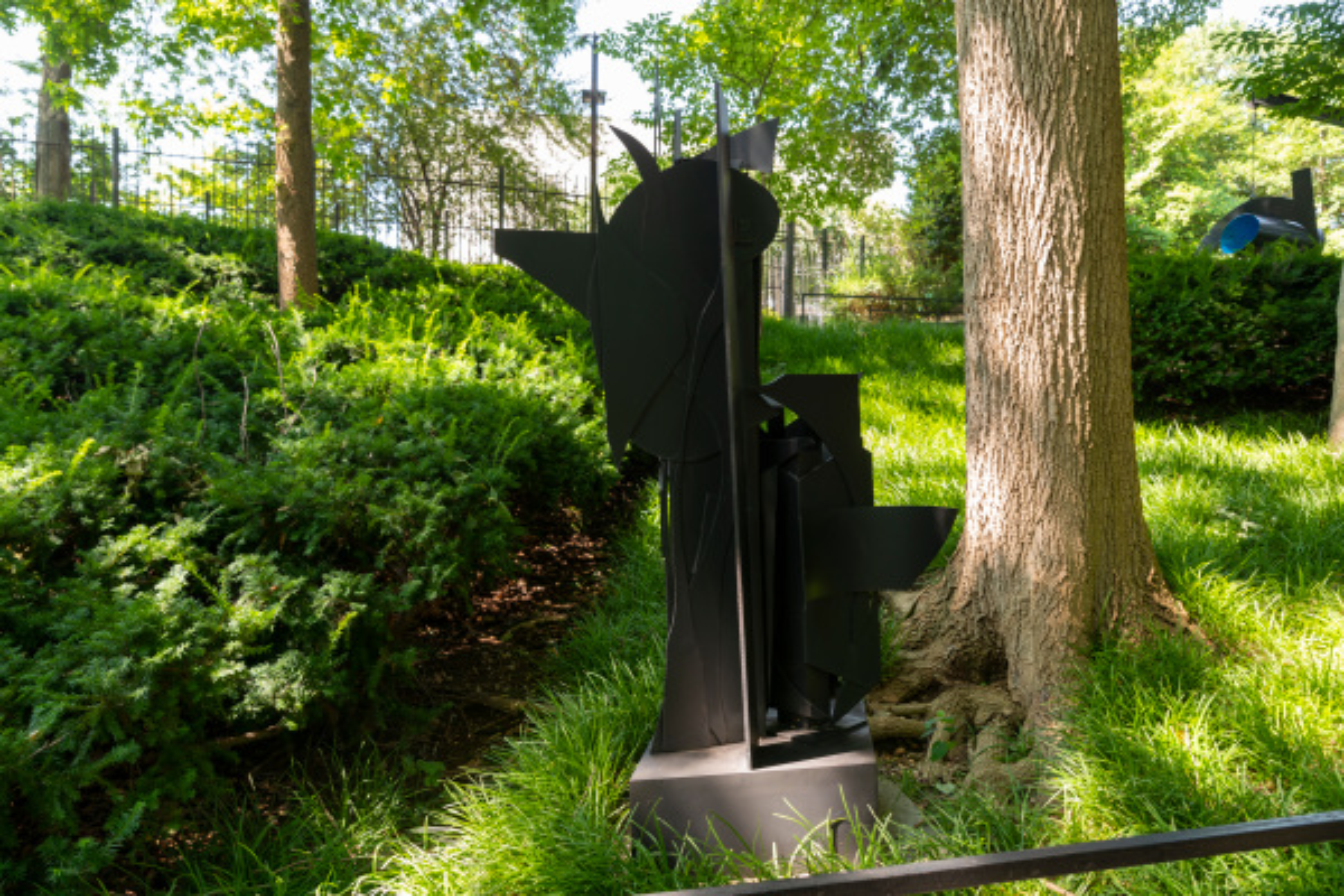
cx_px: 672
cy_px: 448
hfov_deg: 73.7
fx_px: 896
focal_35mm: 24
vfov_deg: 53.1
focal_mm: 24
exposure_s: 1/30
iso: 200
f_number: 6.3
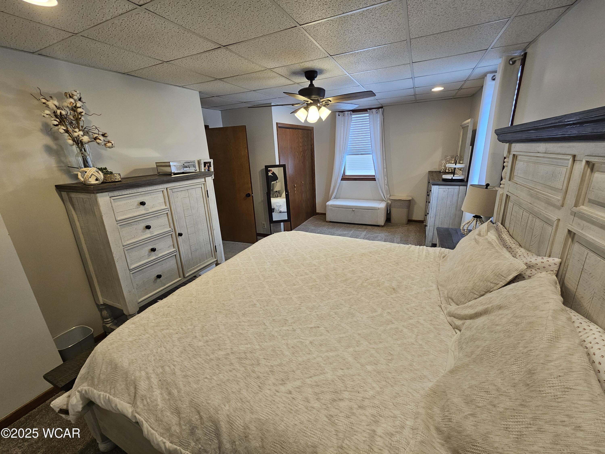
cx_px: 302
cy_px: 227
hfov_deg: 106.2
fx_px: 227
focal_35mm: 13
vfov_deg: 89.9
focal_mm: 2.2
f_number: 2.2
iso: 125
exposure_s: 1/60
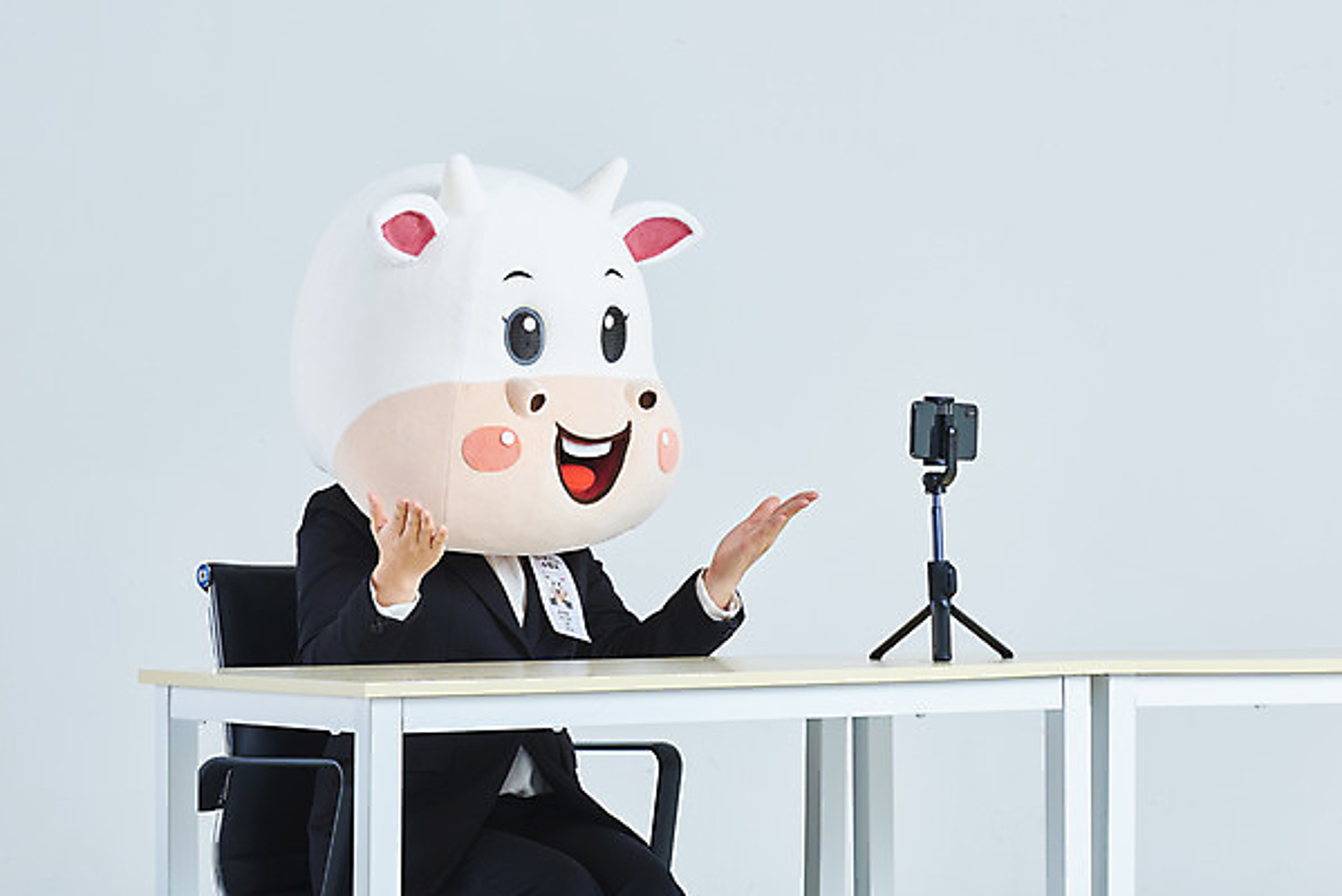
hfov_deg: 18.6
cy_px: 448
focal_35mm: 110
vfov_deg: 12.5
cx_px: 671
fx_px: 4102
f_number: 14
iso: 100
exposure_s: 1/125
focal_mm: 110
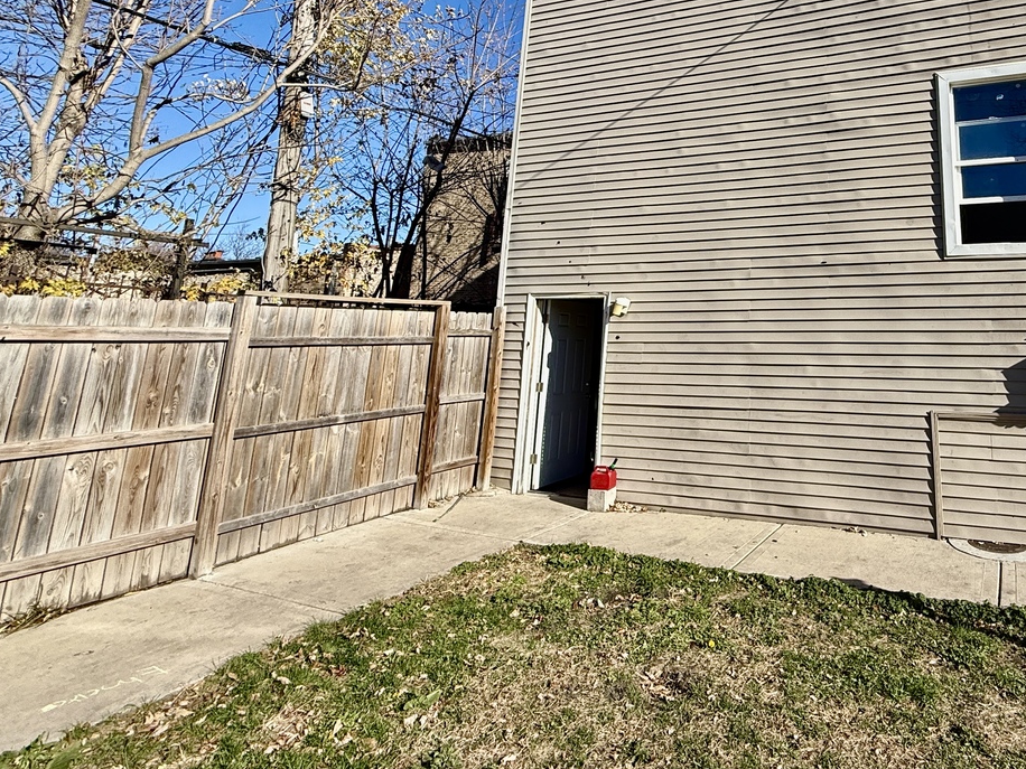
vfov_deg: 58.1
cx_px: 777
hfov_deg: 70.9
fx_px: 652
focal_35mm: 22
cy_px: 196
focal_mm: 2.22
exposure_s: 1/2320
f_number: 2.2
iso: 50
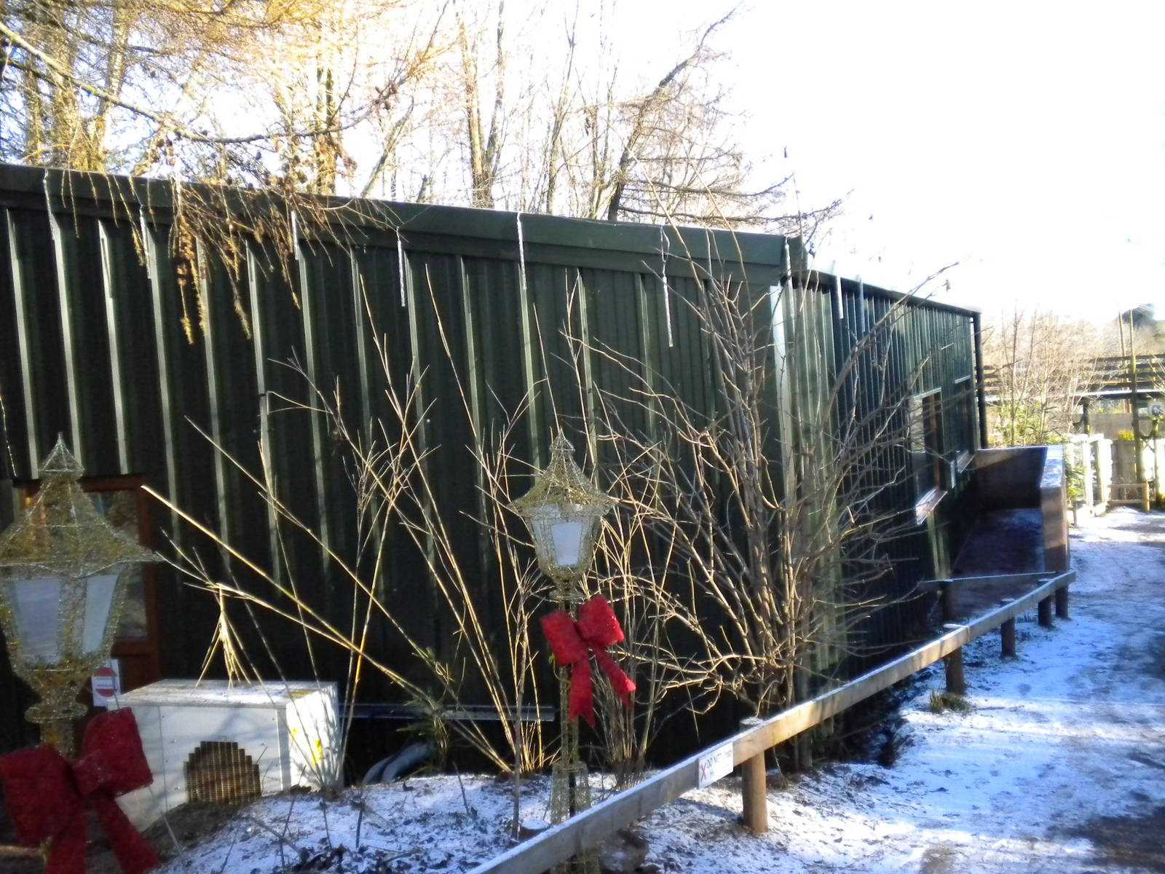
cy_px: 437
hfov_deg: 45.8
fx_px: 1380
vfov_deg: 35.1
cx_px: 582
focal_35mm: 41
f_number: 3.5
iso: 400
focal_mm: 7.4
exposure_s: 1/623
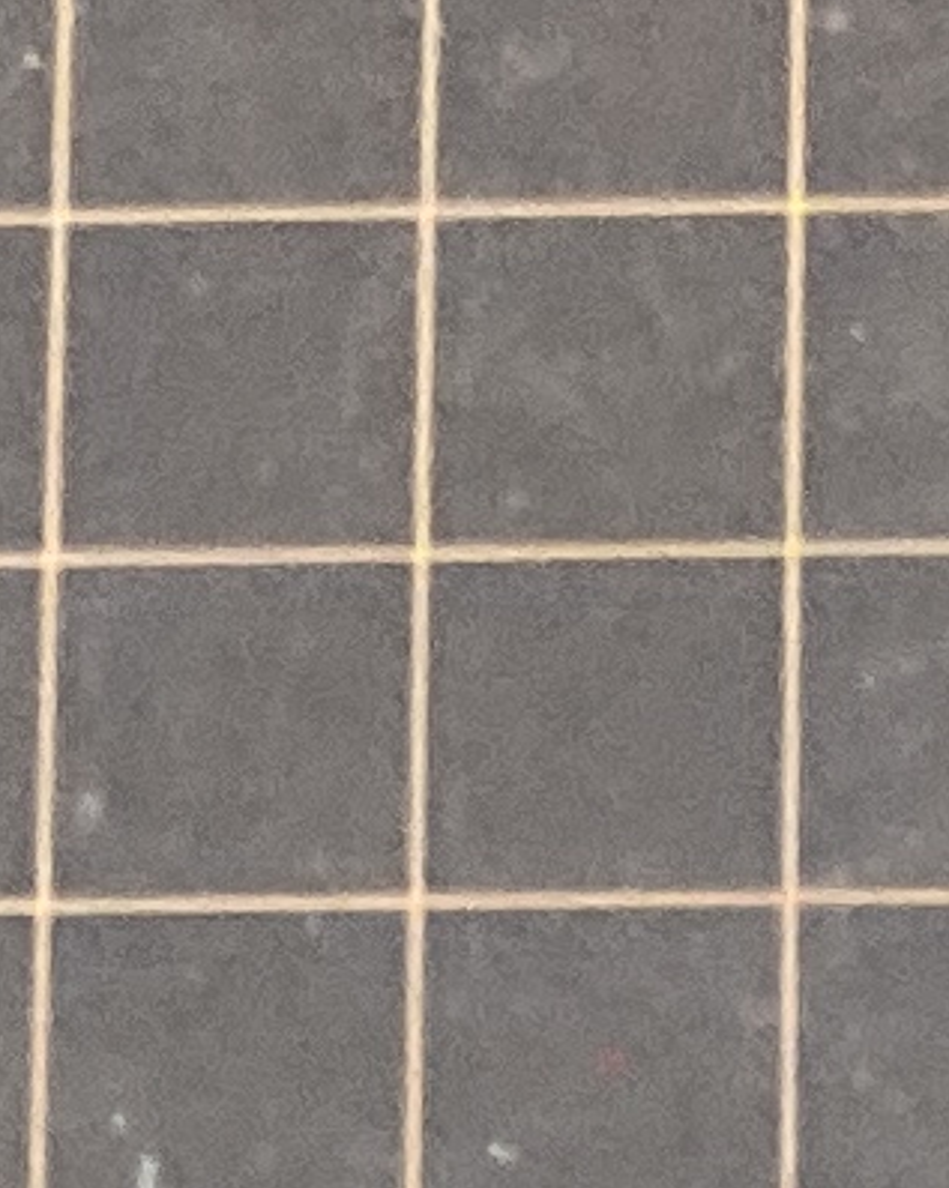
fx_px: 9068
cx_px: 1596
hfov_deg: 5.9
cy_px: 3878
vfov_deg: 6.6
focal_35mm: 258
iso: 250
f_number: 1.8
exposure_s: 1/60
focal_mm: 4.25
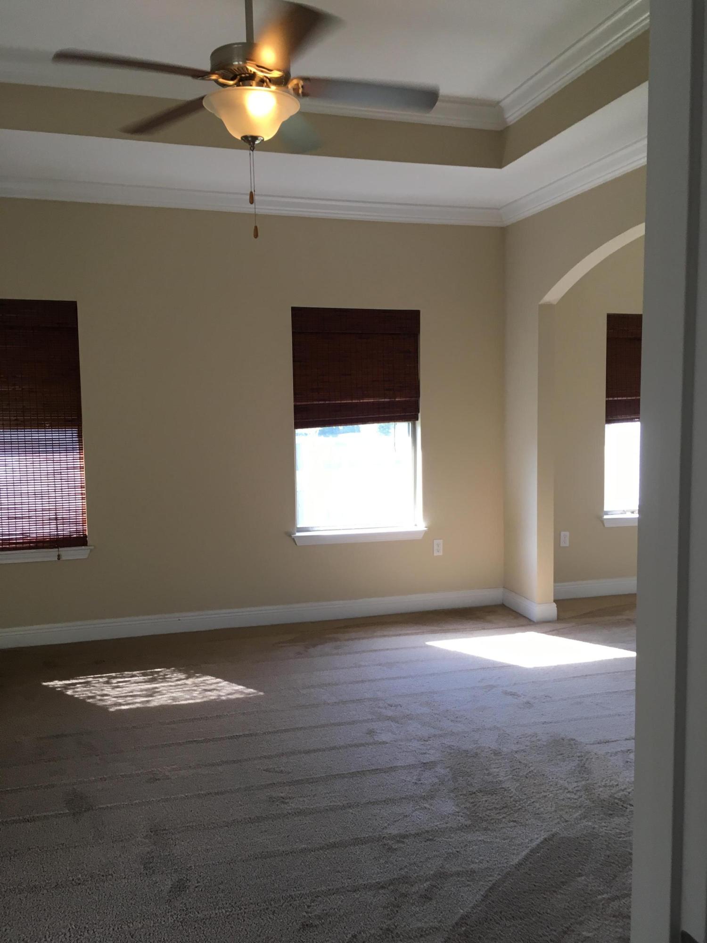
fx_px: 790
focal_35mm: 29
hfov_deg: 48.2
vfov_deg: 61.7
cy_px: 472
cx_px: 354
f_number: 2.2
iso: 32
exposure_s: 1/40
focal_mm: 4.15
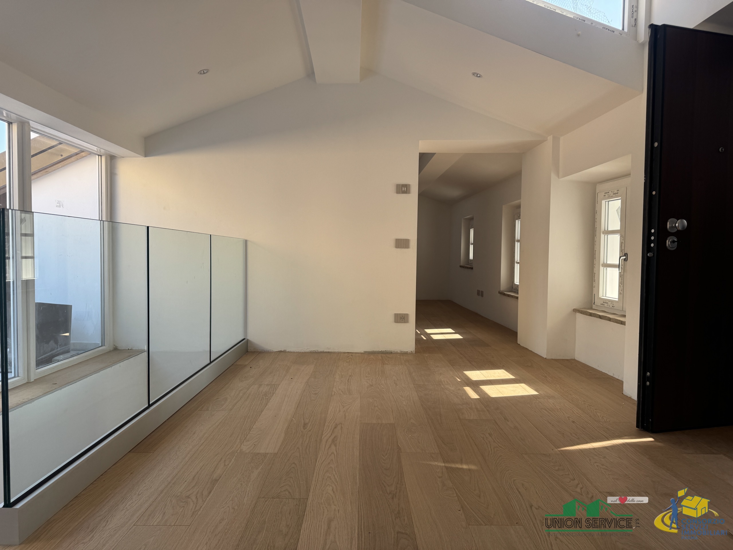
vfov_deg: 56.8
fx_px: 508
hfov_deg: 71.6
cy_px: 275
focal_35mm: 24
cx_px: 366
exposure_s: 1/302
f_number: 1.78
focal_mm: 6.76
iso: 80
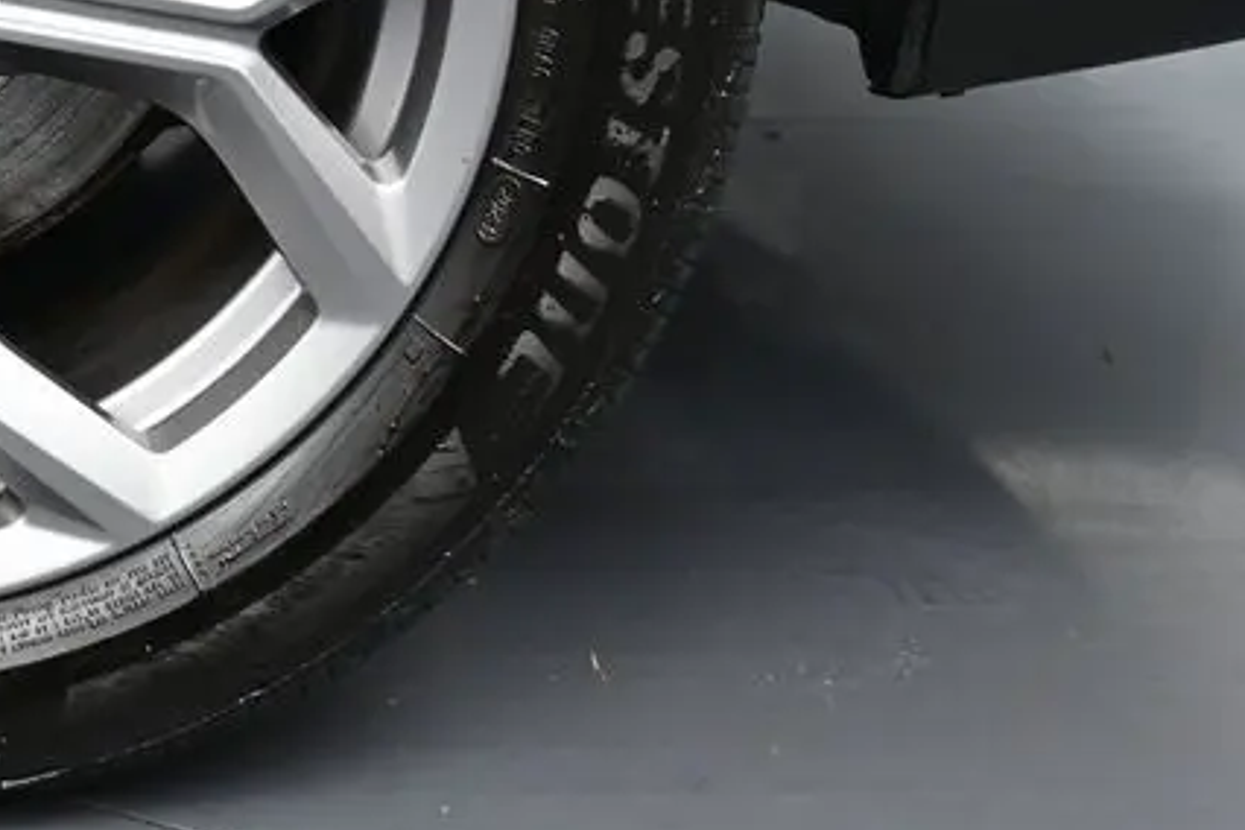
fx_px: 3119
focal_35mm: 90
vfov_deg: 14.7
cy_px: -118
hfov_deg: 21.2
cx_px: -205
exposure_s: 1/125
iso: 800
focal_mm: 25
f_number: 4.2
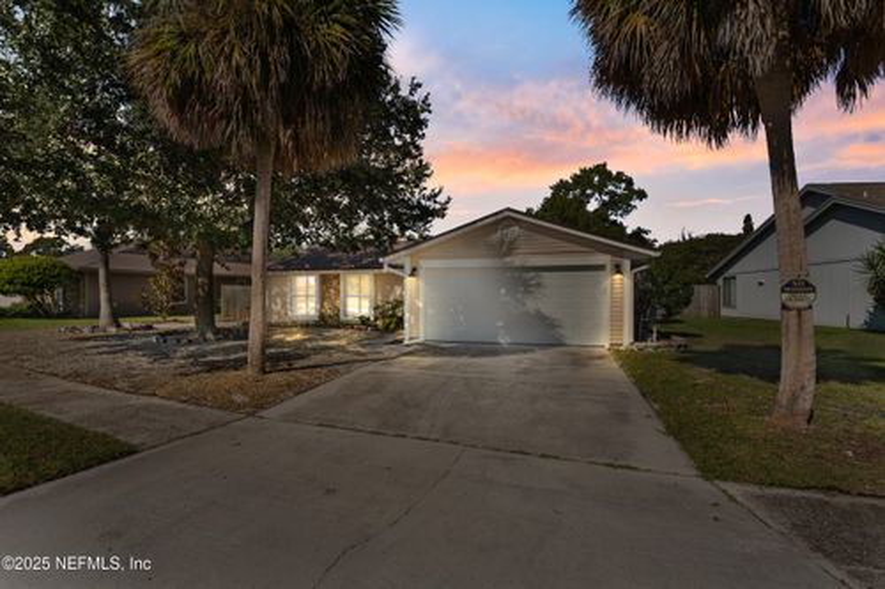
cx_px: 442
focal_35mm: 17
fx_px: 423
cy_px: 294
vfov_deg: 69.8
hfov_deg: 92.6
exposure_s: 1/400
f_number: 9
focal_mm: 17.2
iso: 500
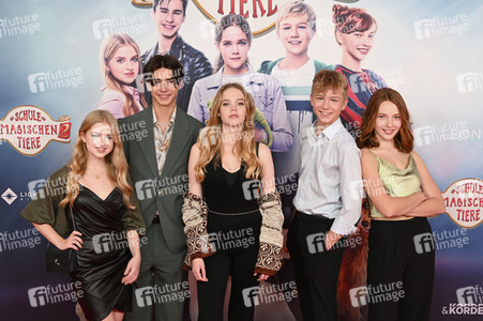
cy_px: 160
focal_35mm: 53
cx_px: 242
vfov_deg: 25.5
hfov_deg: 37.5
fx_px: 711
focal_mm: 53
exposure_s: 1/125
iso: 1000
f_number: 8
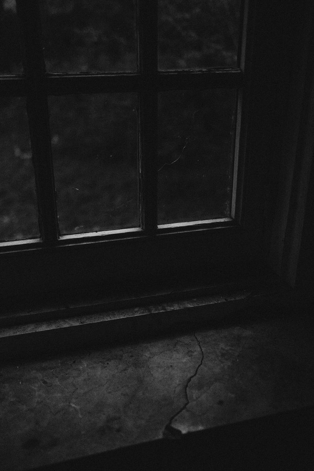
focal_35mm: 35
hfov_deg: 37.9
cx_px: 157
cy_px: 236
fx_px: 458
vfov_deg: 54.4
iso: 3200
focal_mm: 23
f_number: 1.4
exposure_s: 1/800
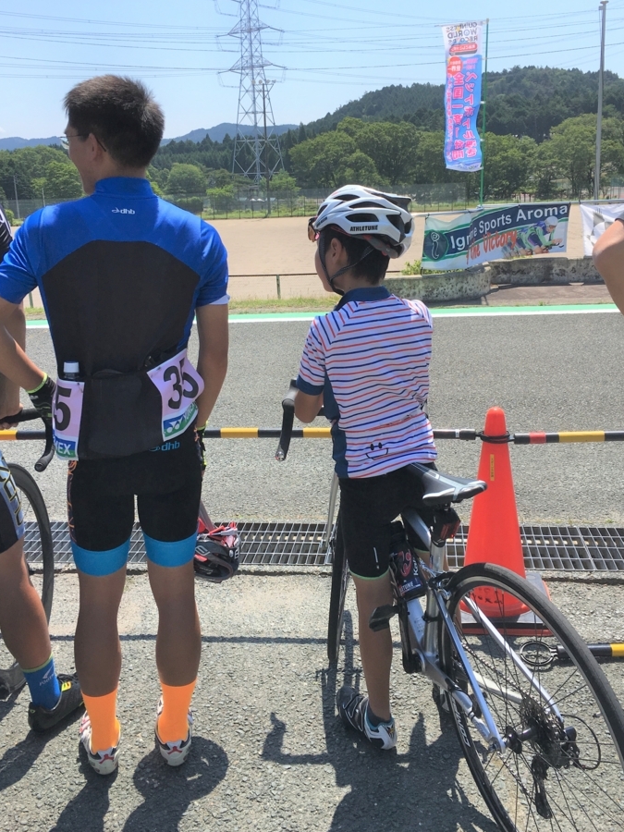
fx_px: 793
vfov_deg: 55.2
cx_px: 321
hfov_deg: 42.9
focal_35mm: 33
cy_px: 370
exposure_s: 1/1923
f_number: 2.2
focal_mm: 4.15
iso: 25
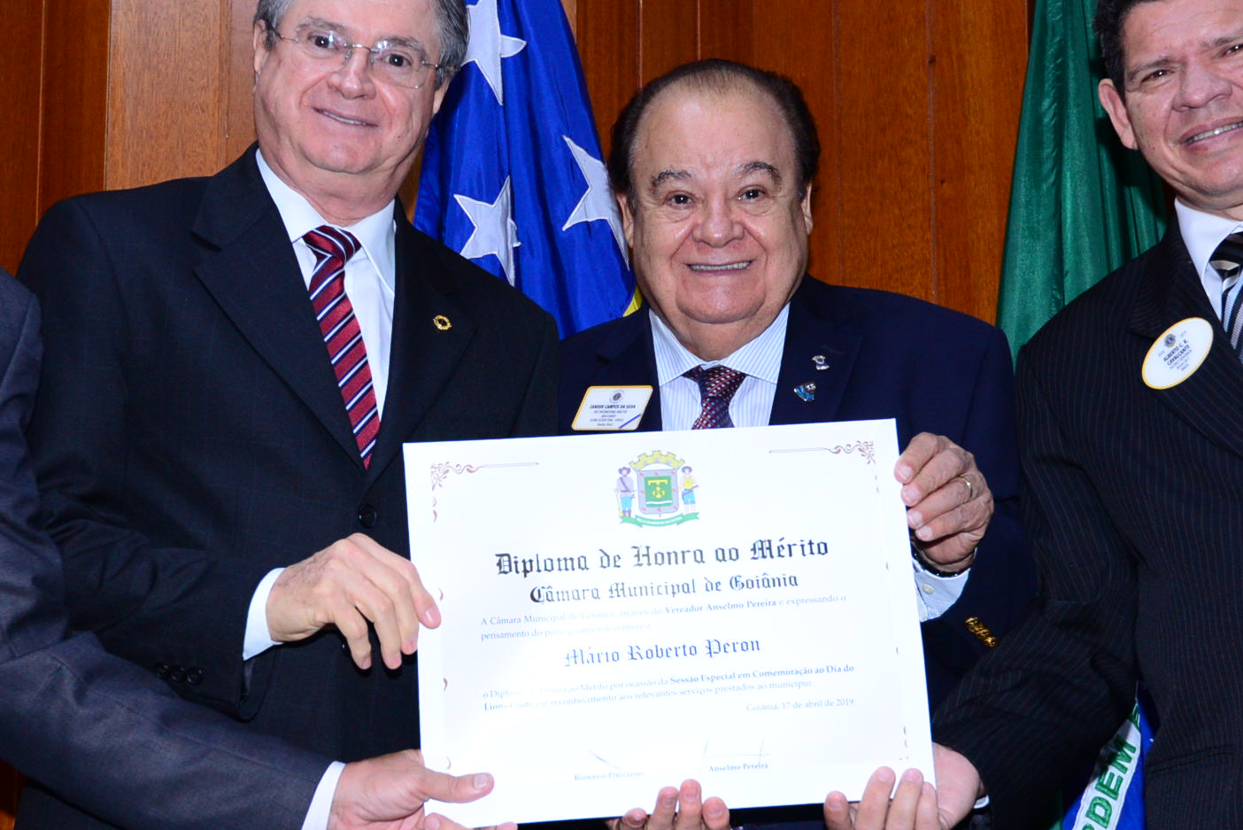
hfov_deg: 26.9
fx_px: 2590
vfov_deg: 18.2
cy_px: 515
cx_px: 503
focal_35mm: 75
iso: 1600
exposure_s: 1/125
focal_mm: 35
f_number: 5
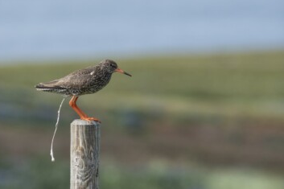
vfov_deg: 2.0
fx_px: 5306
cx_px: 126
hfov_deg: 3.1
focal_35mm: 673
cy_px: 98
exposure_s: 1/320
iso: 400
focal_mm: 600
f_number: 13
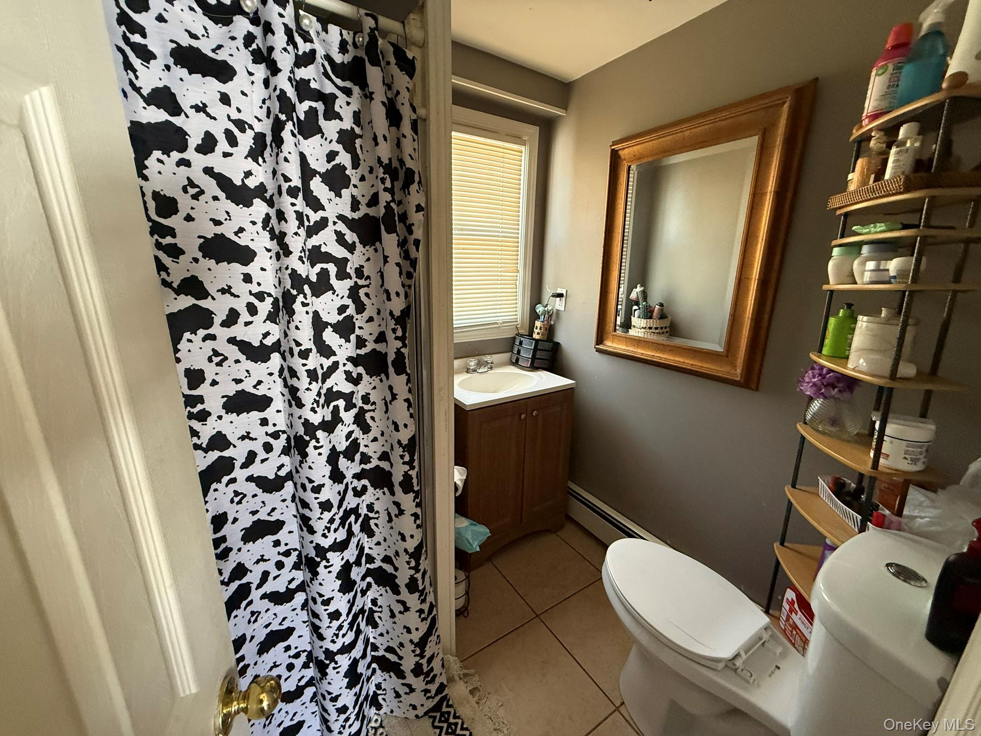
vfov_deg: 85.7
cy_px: 368
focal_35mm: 14
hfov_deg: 102.1
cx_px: 490
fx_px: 397
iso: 400
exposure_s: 1/60
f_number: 2.2
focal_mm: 2.22
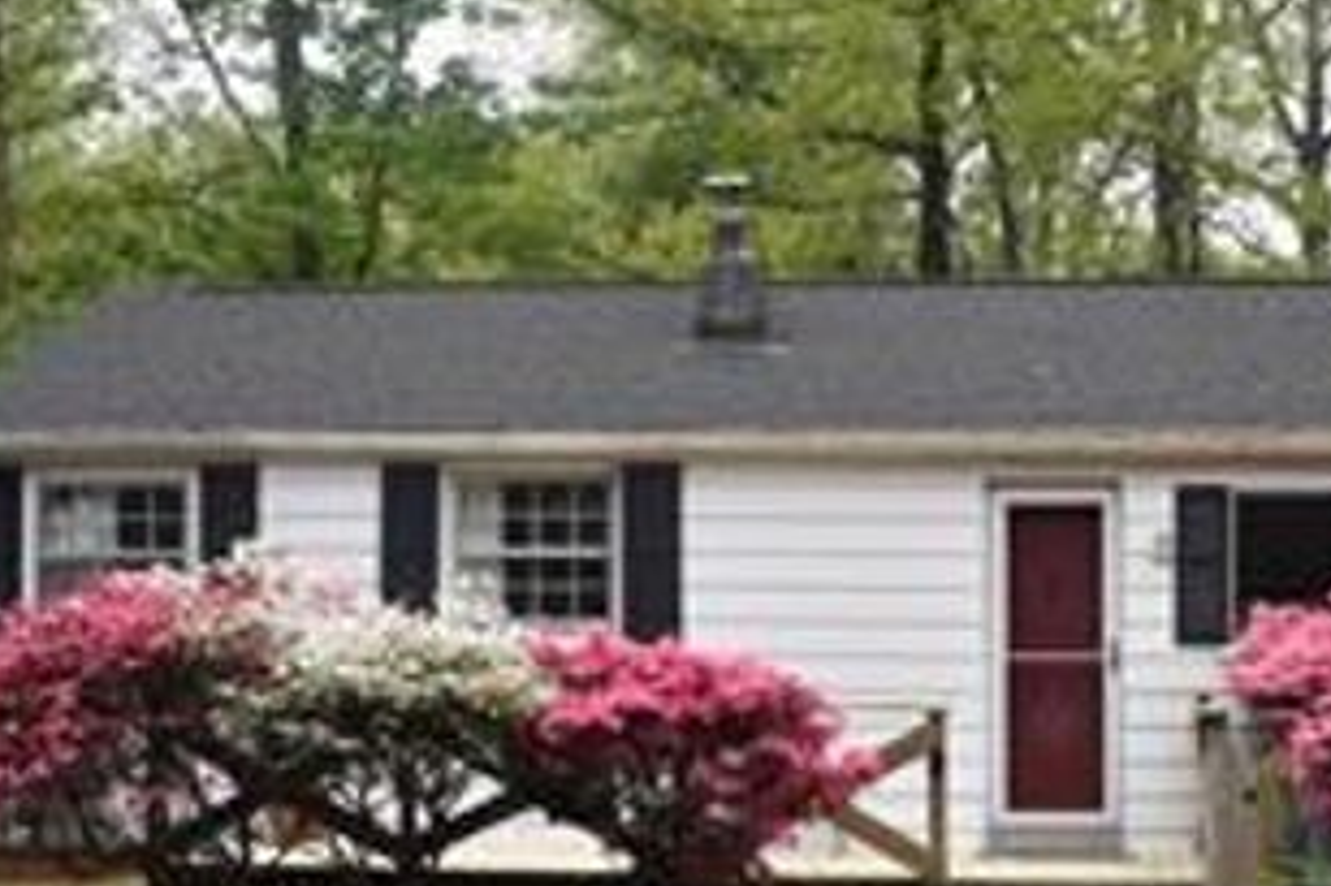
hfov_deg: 27.6
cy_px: 625
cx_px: 817
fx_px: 2697
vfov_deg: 18.6
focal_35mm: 73
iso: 250
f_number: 8
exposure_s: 1/250
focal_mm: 30
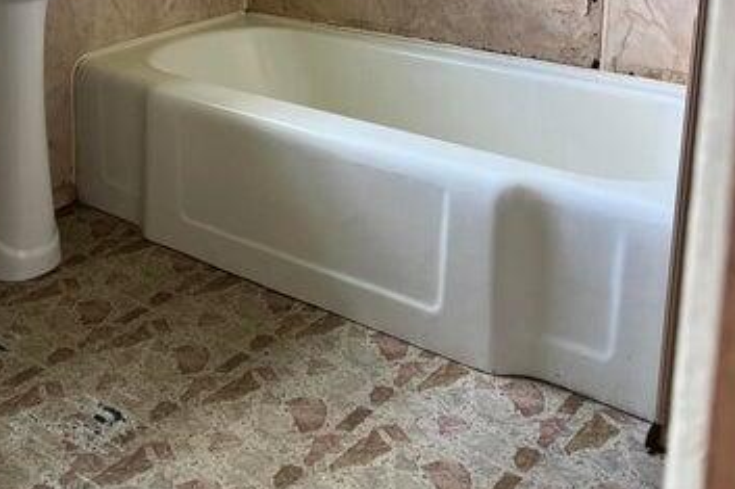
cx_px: 242
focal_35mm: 49
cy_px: 0
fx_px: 1000
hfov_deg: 39.8
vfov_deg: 26.1
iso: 125
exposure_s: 1/116
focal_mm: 5.7
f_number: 1.5
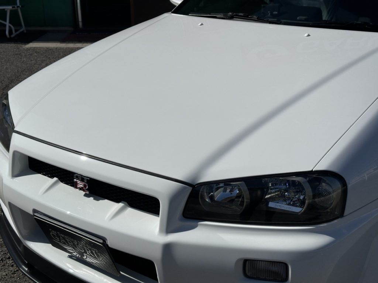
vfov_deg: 30.3
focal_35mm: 48
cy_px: 142
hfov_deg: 39.7
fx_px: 524
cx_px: 189
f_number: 1.78
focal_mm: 6.86
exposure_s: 1/18868
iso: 64
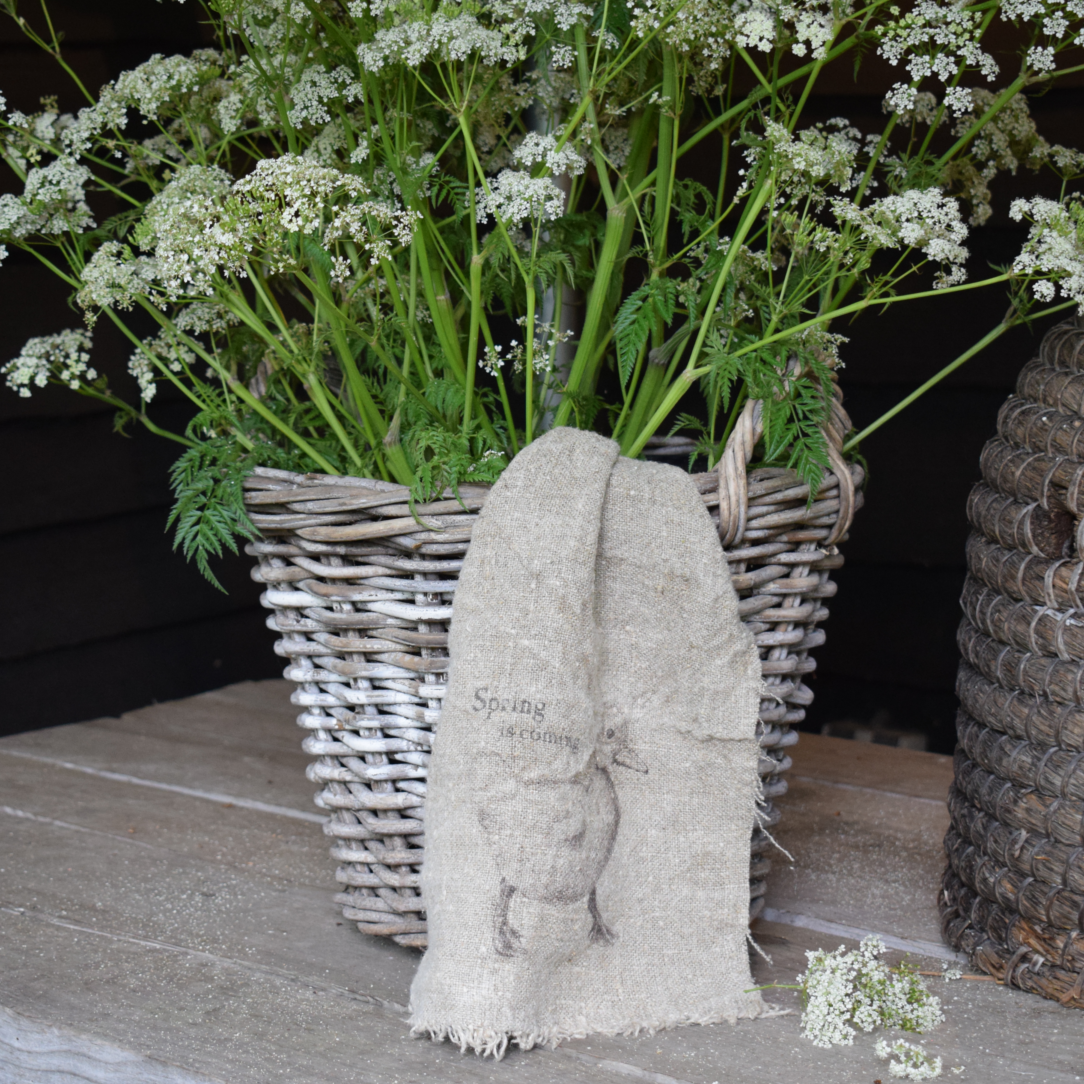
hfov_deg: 20.0
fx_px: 3070
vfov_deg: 20.0
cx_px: 556
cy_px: 541
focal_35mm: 87
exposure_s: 1/125
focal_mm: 45
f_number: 5
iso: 1600
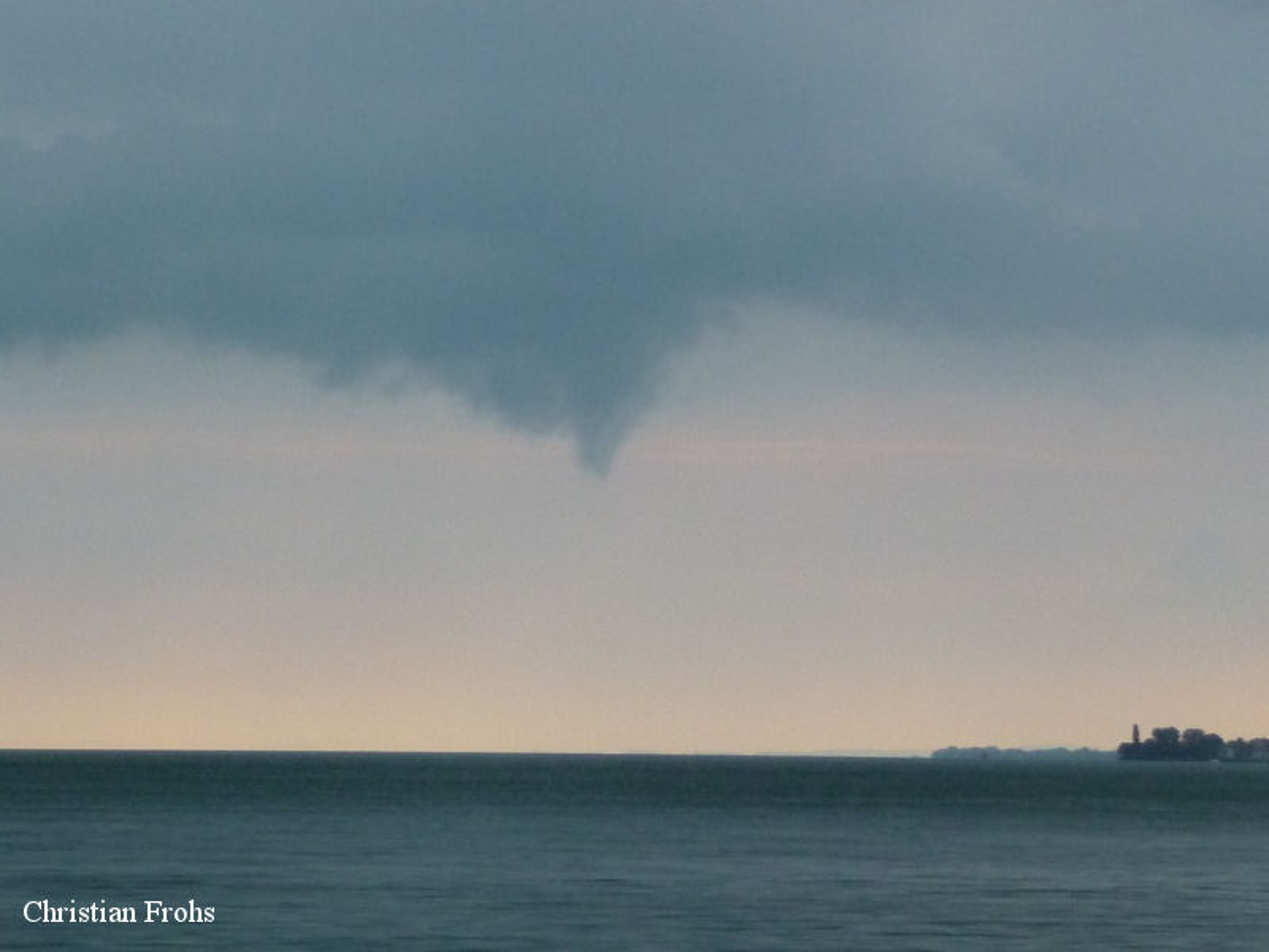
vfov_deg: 8.6
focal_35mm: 173
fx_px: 6342
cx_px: 634
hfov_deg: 11.4
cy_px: 476
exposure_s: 1/50
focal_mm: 17.5
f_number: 4.7
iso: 250
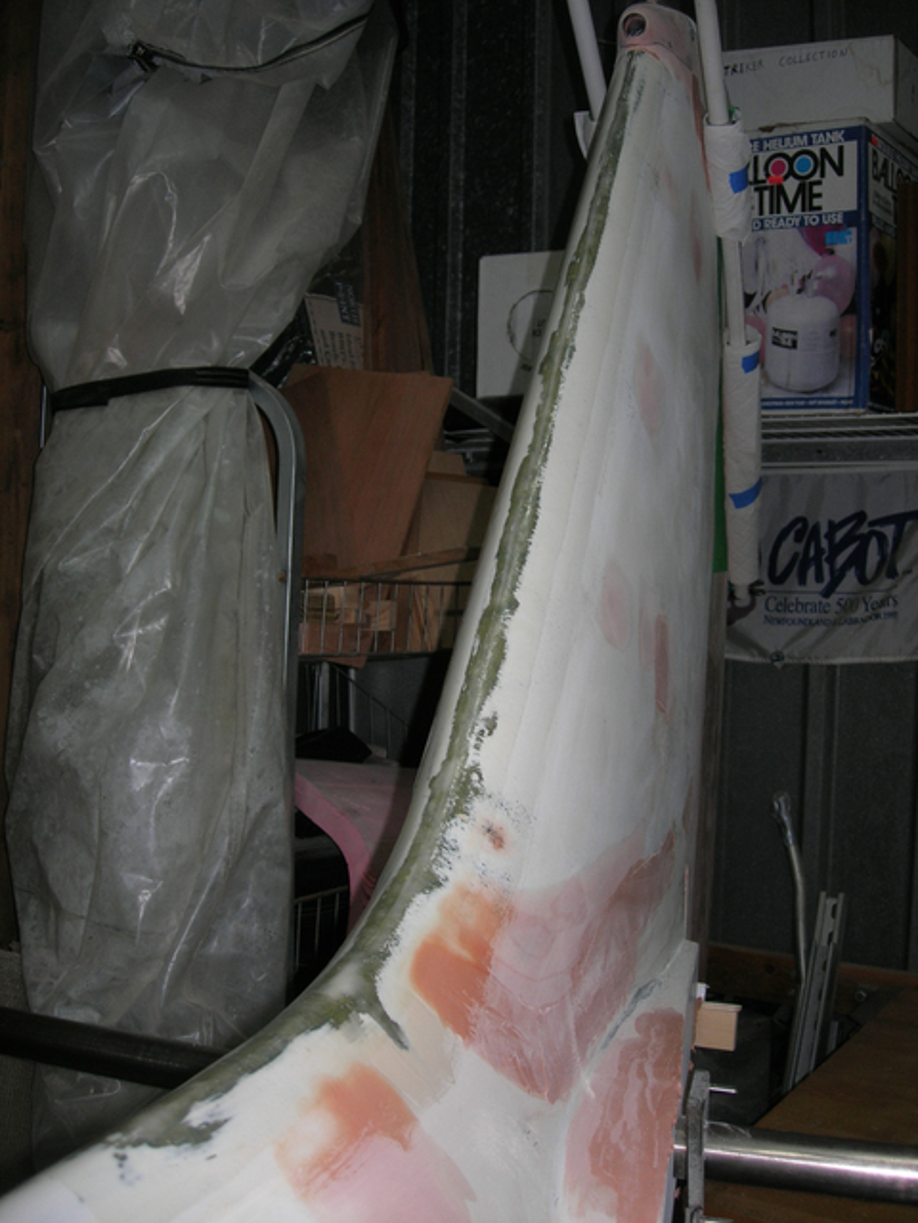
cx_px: 459
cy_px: 612
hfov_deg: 37.7
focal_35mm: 38
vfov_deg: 49.0
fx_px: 1344
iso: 64
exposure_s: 1/60.1
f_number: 2.8
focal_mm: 7.8
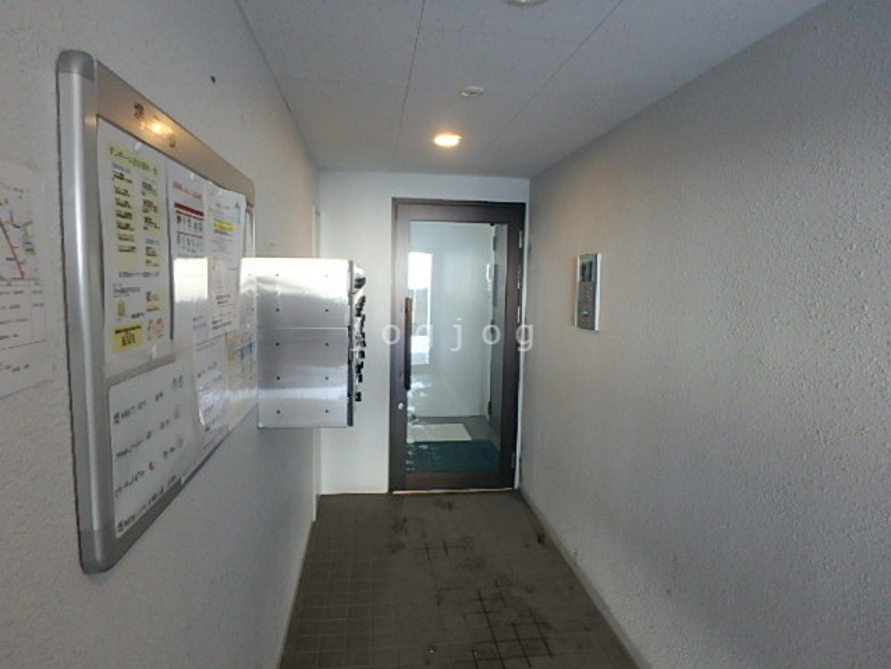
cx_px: 446
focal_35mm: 21
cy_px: 334
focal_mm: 3.7
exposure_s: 1/30
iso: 320
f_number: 3.5
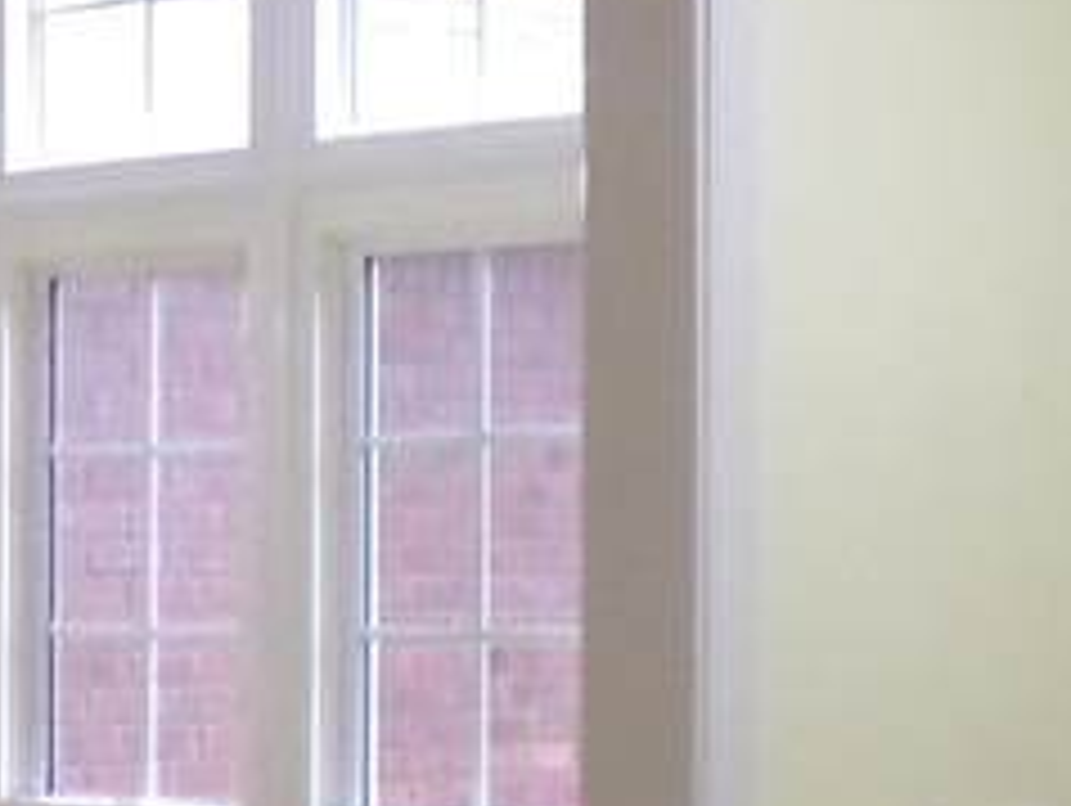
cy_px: 725
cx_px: -274
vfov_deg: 11.4
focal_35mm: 129
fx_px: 3995
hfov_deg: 14.7
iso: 323
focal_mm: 4.3
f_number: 3.7
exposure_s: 1/60
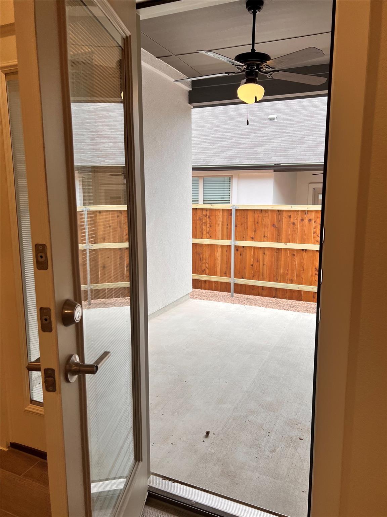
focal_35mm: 26
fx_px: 388
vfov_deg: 67.3
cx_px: 194
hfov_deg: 53.1
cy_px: 258
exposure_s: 1/578
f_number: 1.5
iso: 50
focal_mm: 5.7
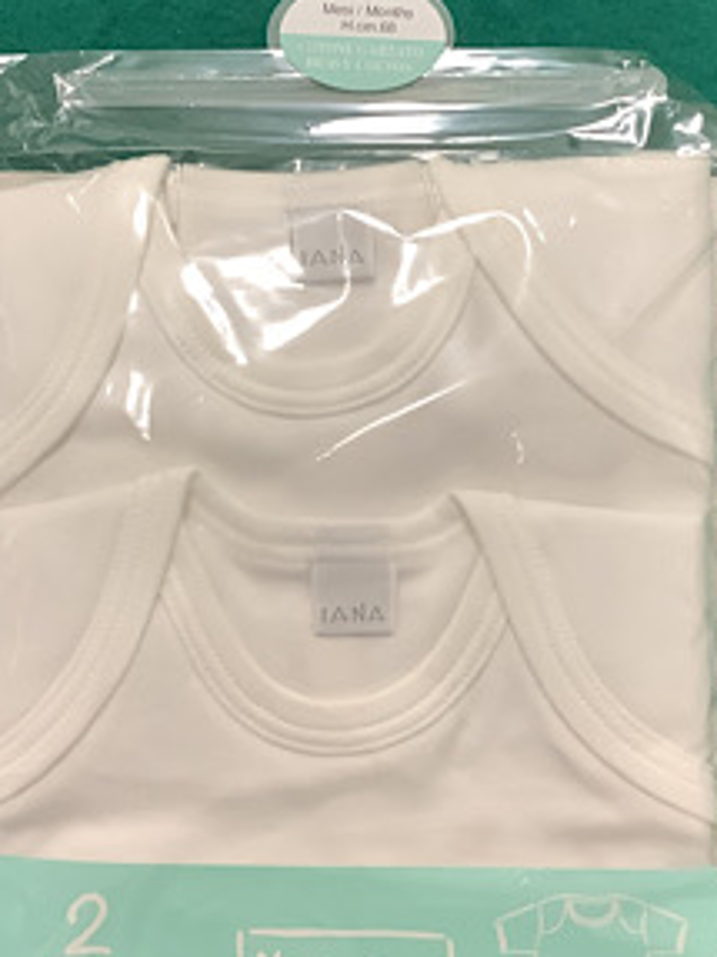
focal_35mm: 54
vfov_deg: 35.6
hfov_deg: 27.0
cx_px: 348
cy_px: 470
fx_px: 1492
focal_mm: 3.3
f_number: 2.4
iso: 125
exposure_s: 1/50
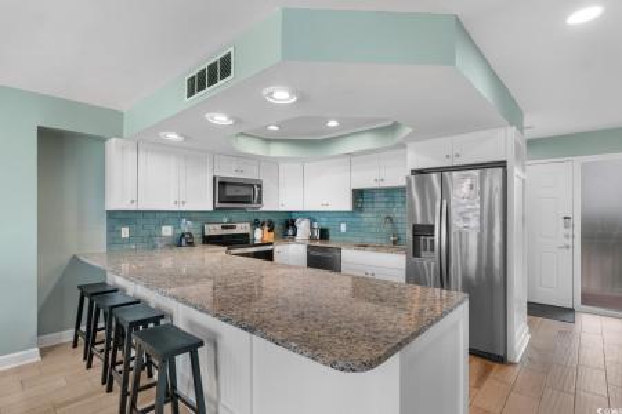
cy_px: 207
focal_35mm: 17
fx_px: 294
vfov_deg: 70.4
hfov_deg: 93.3
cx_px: 311
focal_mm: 11.5
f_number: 4.8
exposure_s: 1/30
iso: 100
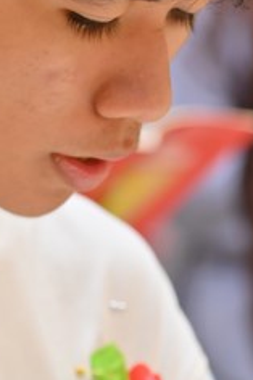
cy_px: 304
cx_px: 117
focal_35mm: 331
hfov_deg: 4.1
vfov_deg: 6.2
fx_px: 3494
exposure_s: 1/100
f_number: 4.5
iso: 1250
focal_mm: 120
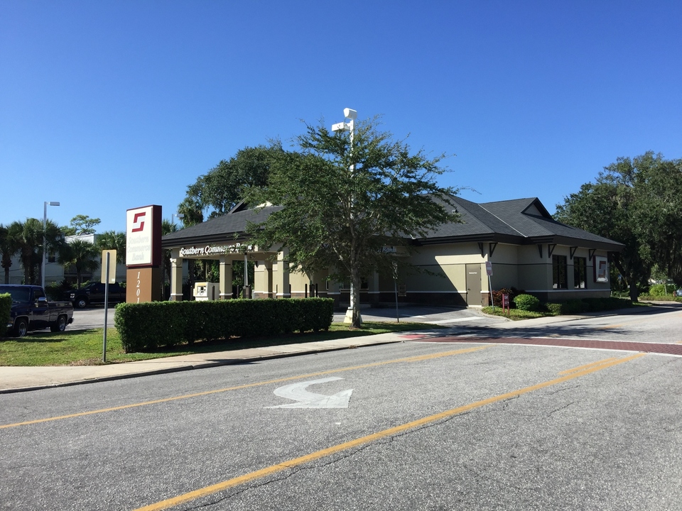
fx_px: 571
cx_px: 341
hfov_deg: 61.7
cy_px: 256
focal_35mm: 29
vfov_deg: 48.2
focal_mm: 4.15
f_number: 2.2
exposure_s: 1/1582
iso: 32
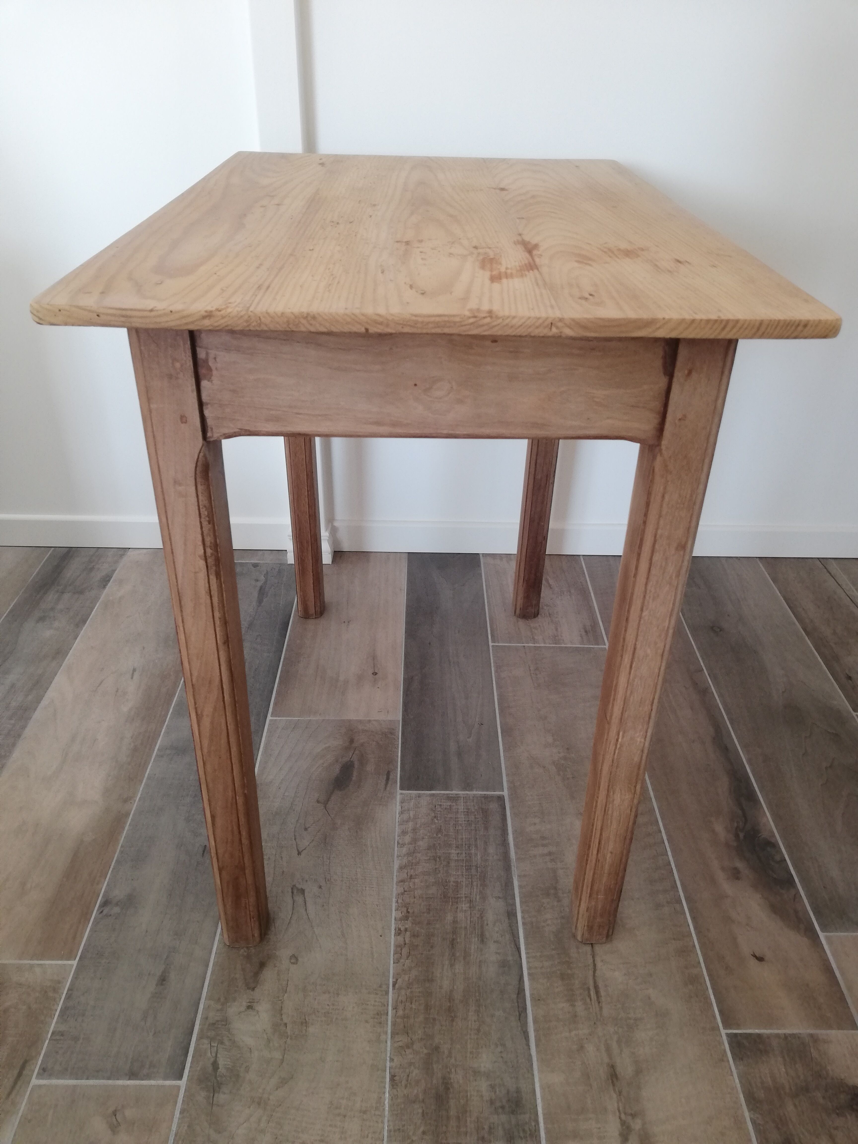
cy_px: 572
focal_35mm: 26
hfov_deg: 53.1
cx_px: 429
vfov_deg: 67.3
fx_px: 859
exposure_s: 1/33.3
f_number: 2.2
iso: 200
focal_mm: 3.81
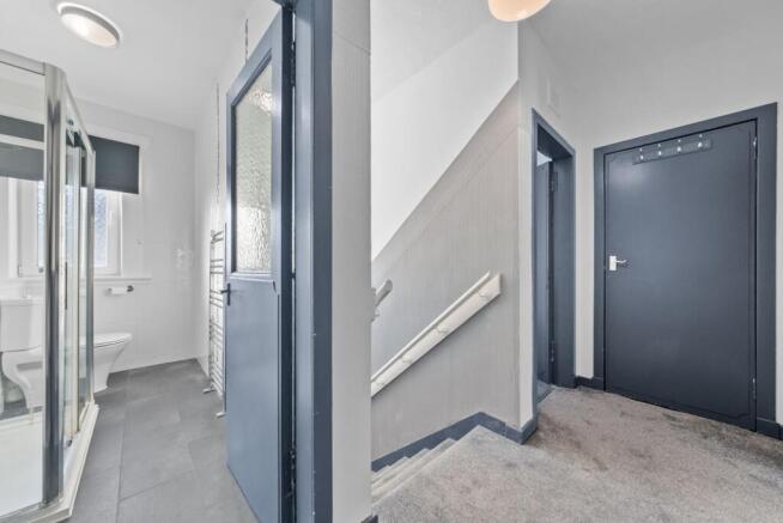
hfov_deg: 108.3
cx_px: 392
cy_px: 262
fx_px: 283
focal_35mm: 13
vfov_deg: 85.5
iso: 320
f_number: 7.1
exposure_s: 1/4
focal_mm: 13
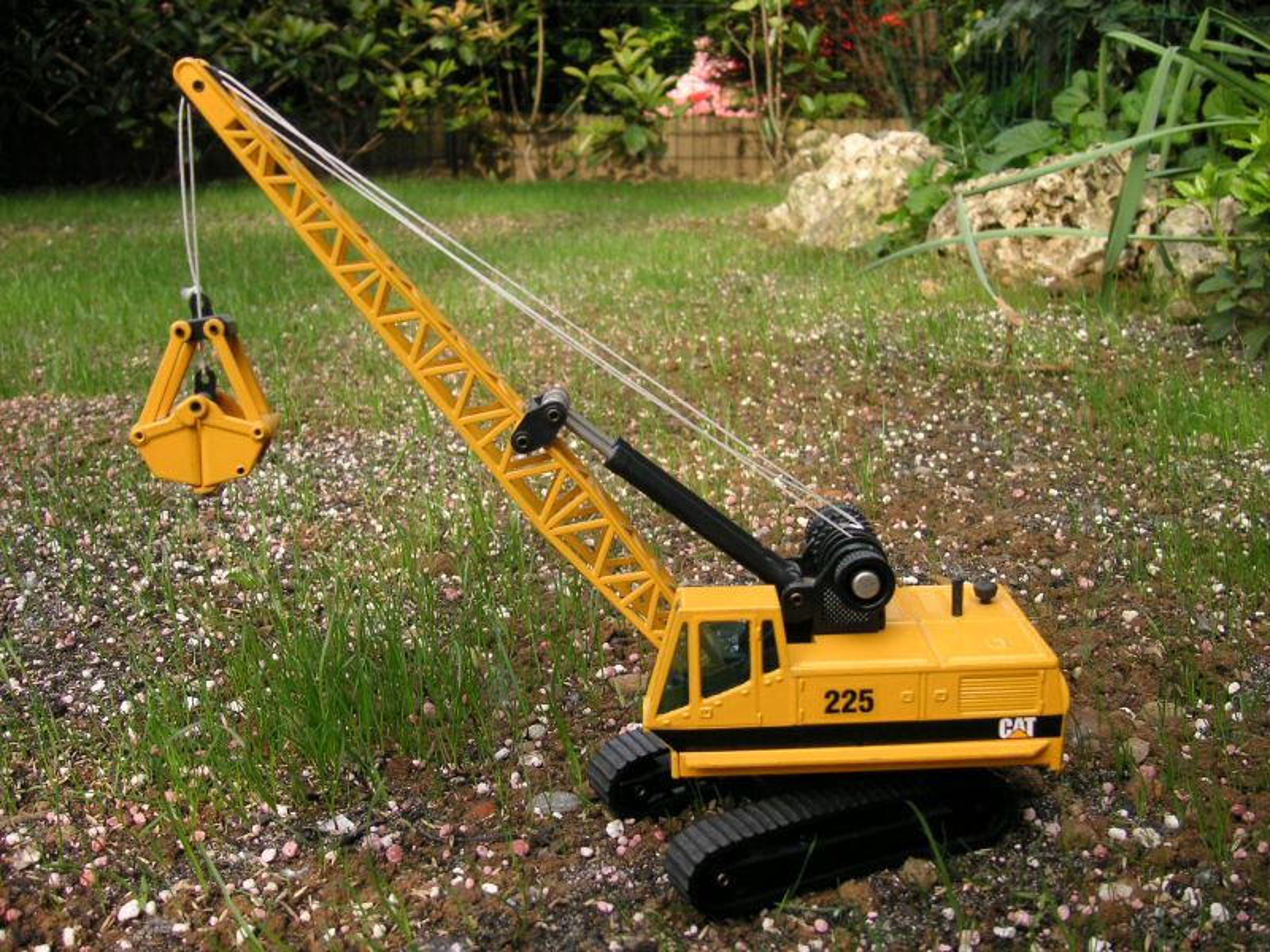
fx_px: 1357
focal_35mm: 37
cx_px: 635
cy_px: 476
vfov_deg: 38.7
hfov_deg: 50.1
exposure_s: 1/250
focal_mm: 6.1
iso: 50
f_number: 2.8
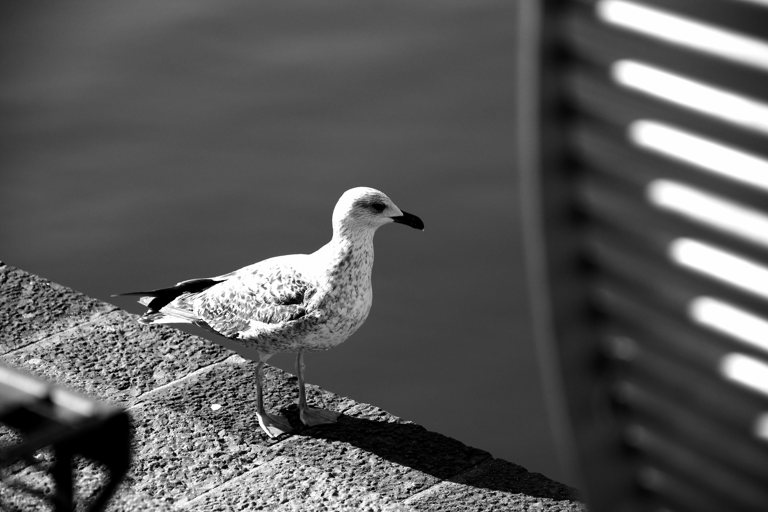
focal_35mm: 158
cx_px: 384
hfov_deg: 13.0
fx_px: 3360
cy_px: 256
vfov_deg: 8.7
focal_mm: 105
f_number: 5.6
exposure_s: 1/400
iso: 100
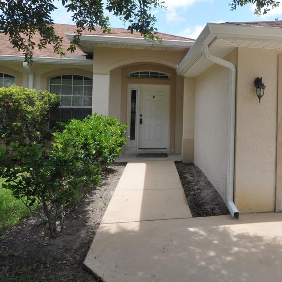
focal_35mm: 29
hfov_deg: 53.6
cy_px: 110
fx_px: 266
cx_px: 208
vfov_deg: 55.3
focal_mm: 11
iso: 200
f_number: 8
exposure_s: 1/250
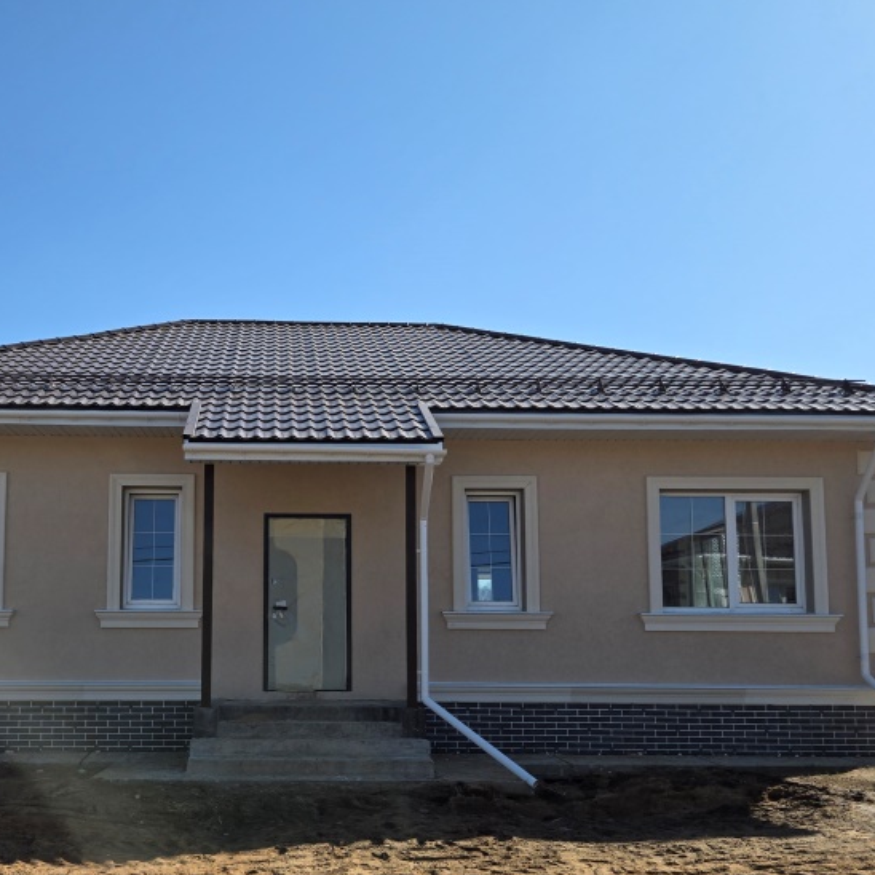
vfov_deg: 43.5
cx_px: 299
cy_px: 554
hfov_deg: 43.3
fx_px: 1087
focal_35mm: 38
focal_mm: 5.4
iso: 40
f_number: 1.8
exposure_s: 1/2921
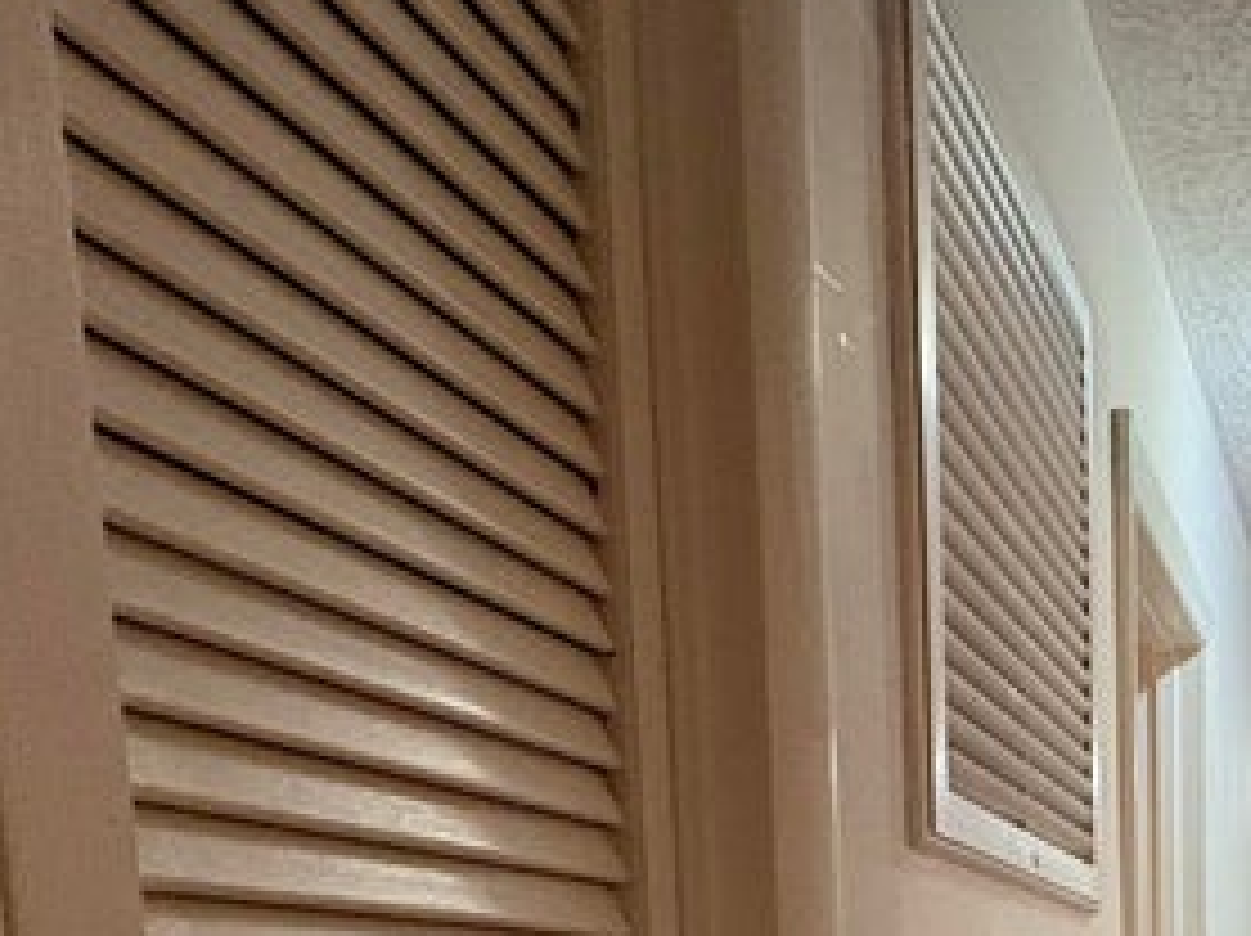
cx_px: 1411
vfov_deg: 27.6
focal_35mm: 43
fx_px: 1553
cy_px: 1233
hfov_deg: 36.4
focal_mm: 2.22
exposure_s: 1/60
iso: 640
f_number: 2.2
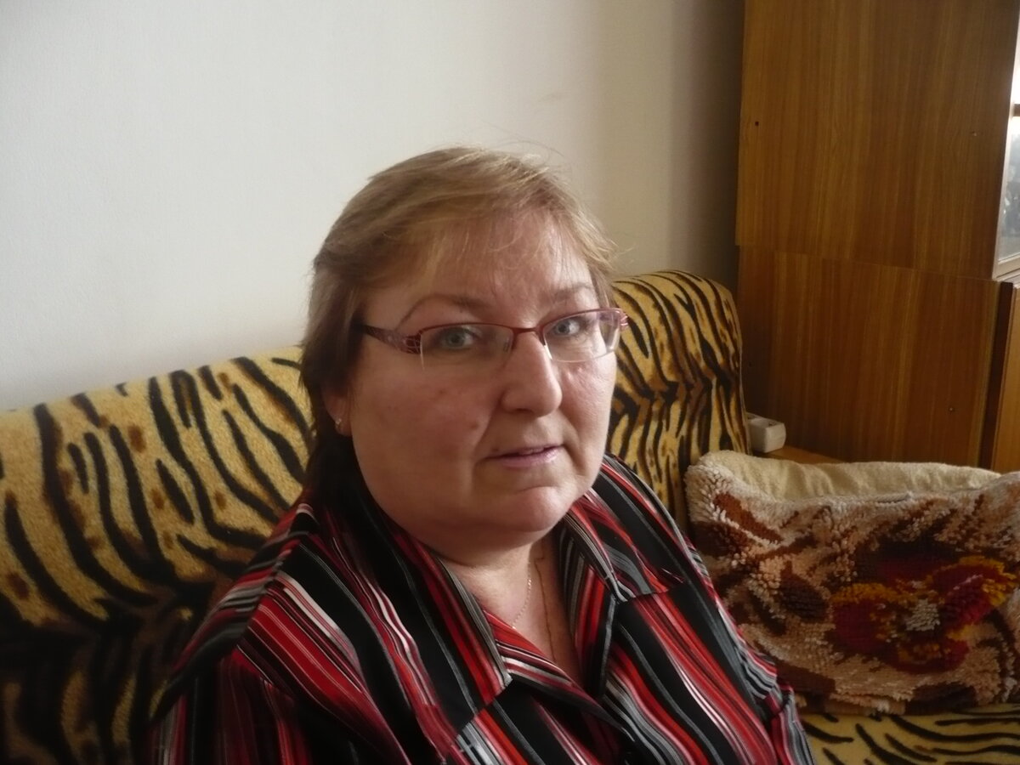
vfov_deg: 40.7
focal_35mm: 35
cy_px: 382
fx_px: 1031
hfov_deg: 52.6
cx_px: 510
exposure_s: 1/8
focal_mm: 5.8
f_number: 2.8
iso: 250
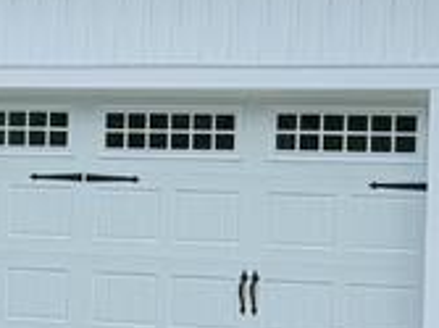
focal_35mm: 147
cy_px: 131
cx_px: 323
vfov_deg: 10.1
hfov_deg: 13.4
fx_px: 1863
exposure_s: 1/1812
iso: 100
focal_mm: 6.76
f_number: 1.78
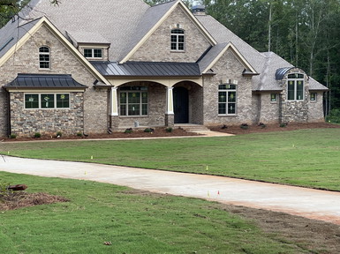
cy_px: 127
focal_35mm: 64
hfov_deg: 30.3
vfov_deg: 22.9
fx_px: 628
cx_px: 170
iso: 64
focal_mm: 7.5
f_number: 2.2
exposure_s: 1/99
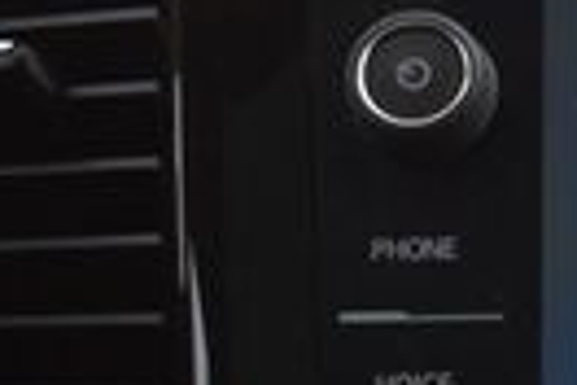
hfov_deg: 12.0
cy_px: 324
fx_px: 2443
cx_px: 1167
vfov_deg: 9.0
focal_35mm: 152
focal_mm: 21
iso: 1600
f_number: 3.8
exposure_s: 1/2
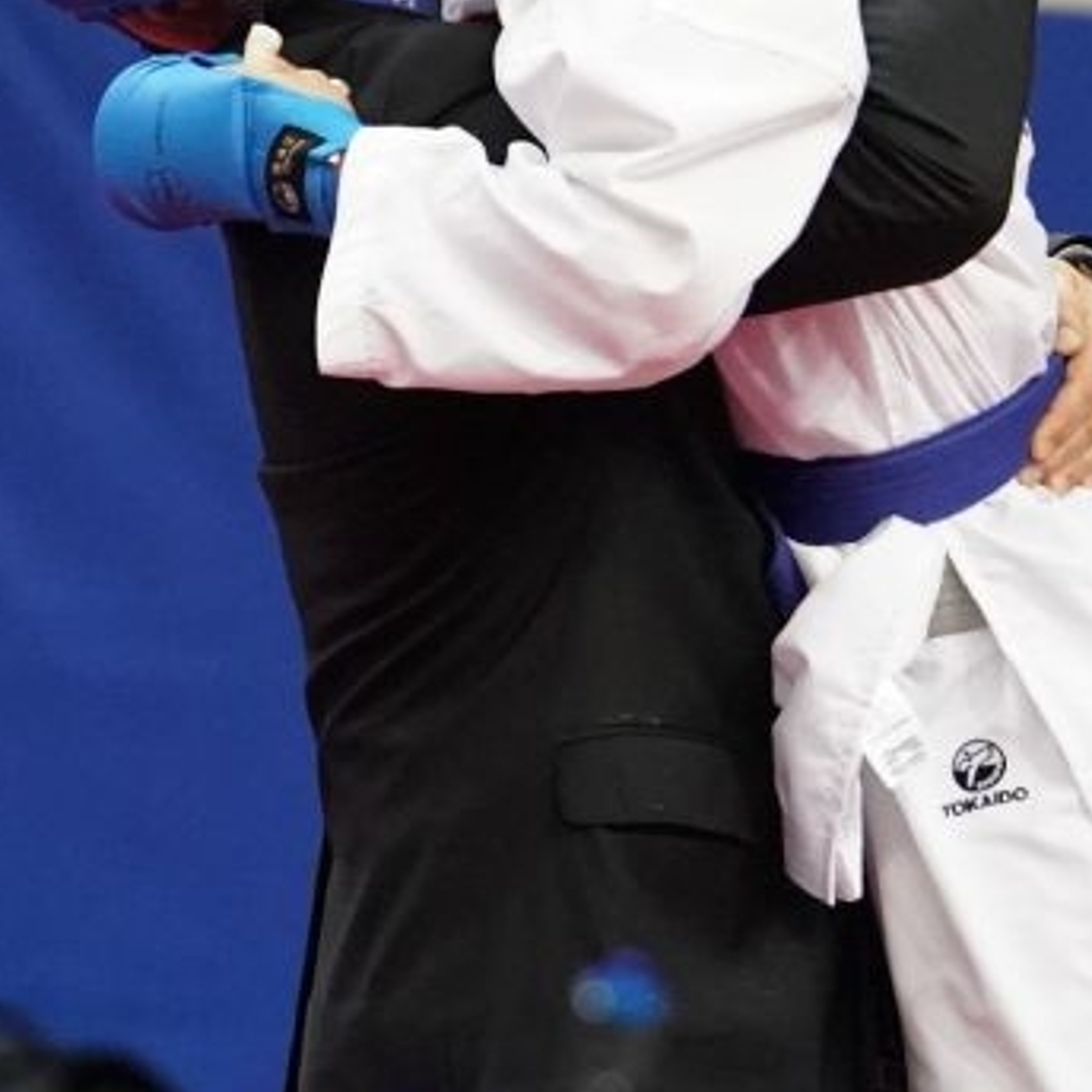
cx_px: 549
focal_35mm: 890
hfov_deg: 2.0
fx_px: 31764
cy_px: 457
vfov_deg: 2.0
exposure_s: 1/1000
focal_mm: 200
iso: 6400
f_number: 2.8
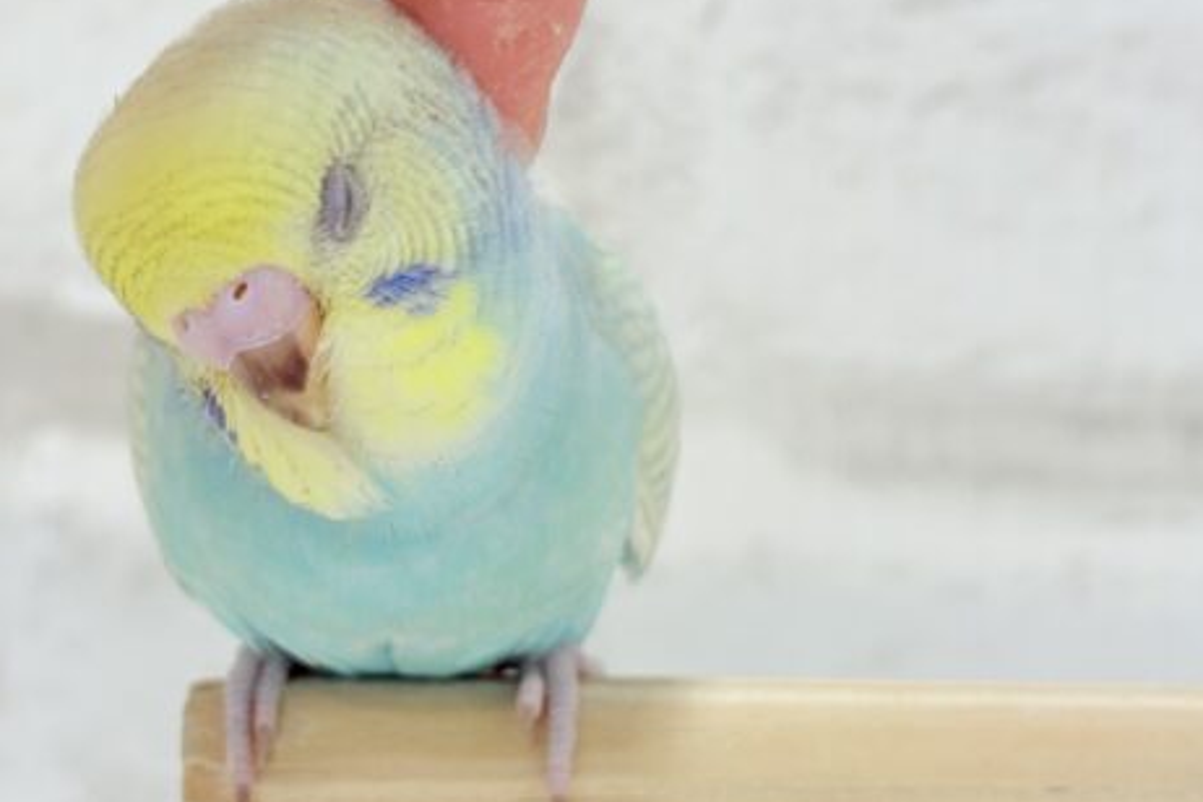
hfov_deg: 27.0
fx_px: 2506
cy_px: 398
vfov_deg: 18.2
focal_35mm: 75
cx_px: 518
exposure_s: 1/50
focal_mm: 5.96
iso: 40
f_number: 1.6
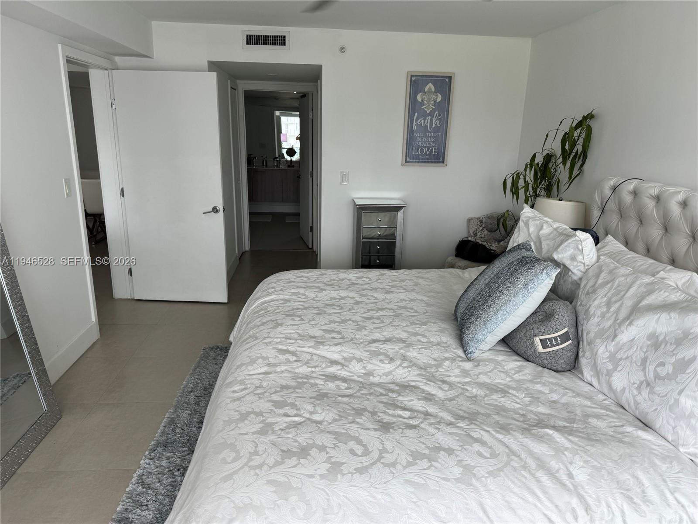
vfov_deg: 56.8
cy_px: 262
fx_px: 484
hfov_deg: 71.6
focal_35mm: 24
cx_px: 349
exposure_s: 1/121
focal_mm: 6.76
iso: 64
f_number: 1.78
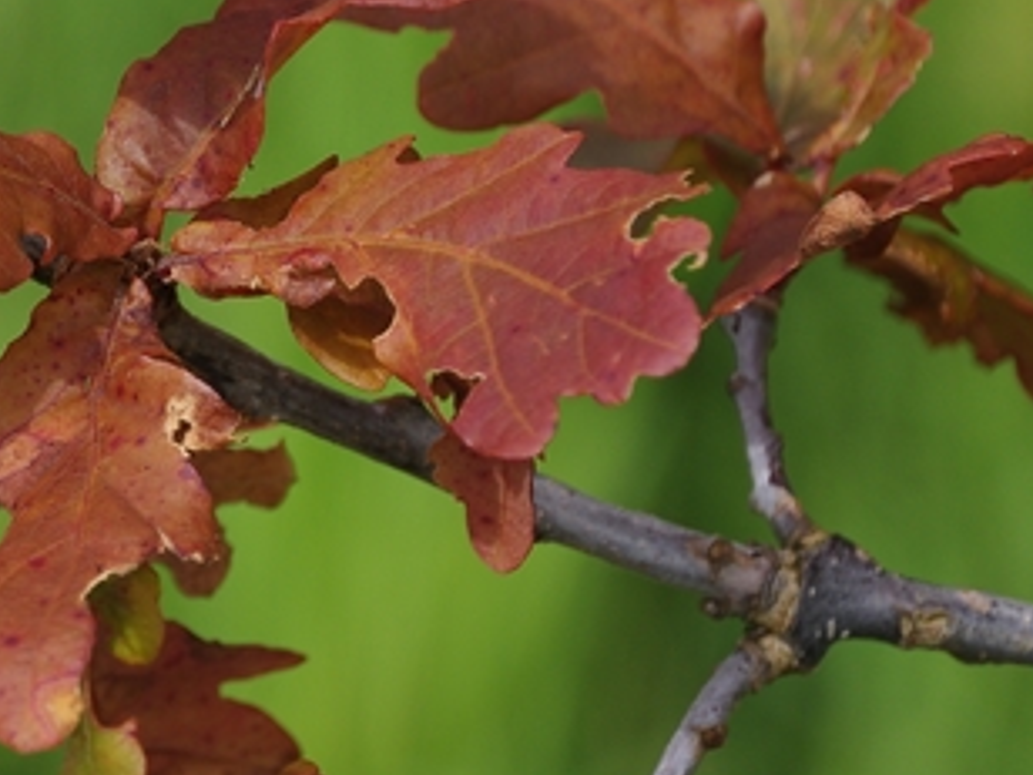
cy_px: 109
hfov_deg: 3.3
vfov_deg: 2.5
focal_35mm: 598
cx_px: -104
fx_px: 17845
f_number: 8
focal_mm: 125
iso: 100
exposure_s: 1/200
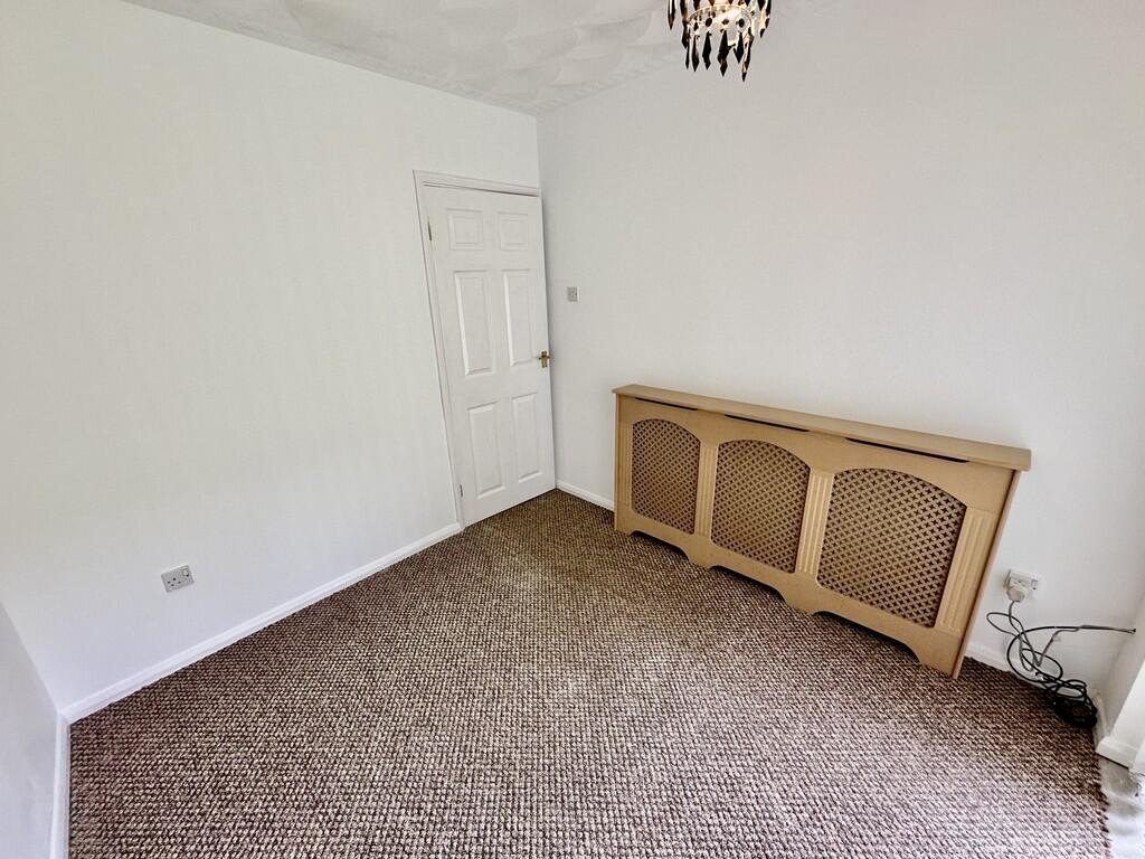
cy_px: 430
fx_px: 463
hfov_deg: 102.1
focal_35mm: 14
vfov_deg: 85.7
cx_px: 572
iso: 125
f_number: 2.2
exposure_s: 1/100
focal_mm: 2.22
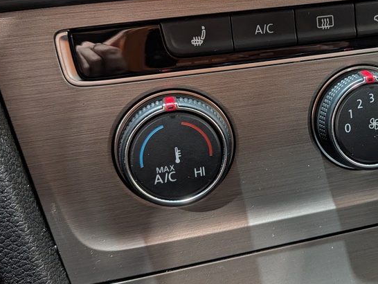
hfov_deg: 39.7
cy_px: 90
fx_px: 492
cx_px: 322
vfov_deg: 31.9
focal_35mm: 45
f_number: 1.7
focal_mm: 4.53
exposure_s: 1/50
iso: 95
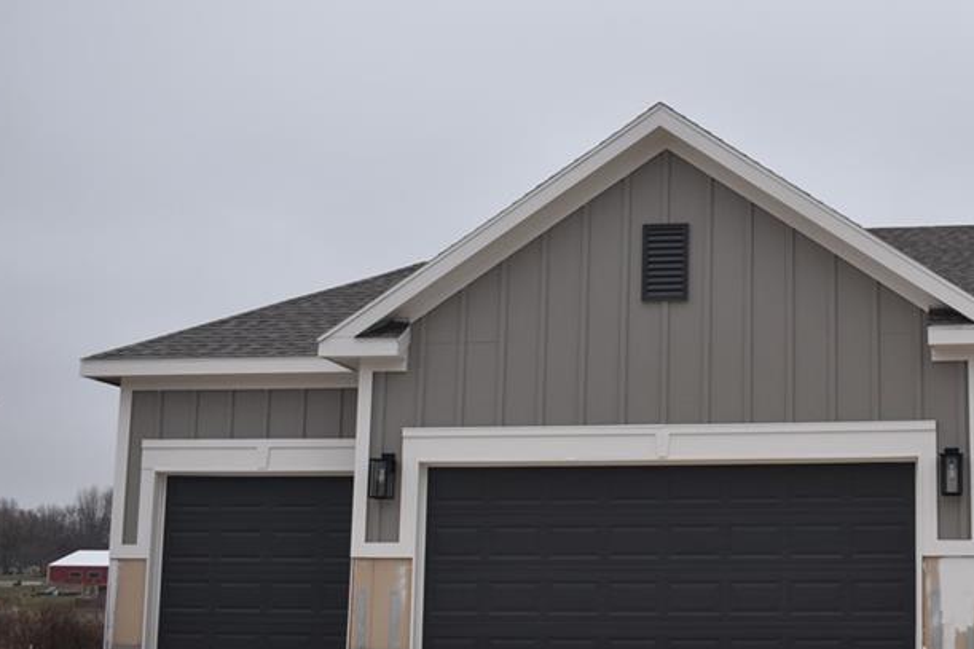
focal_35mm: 58
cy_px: 325
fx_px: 1564
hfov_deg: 33.5
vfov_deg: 23.4
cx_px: 795
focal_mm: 23
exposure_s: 1/250
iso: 200
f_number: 6.3
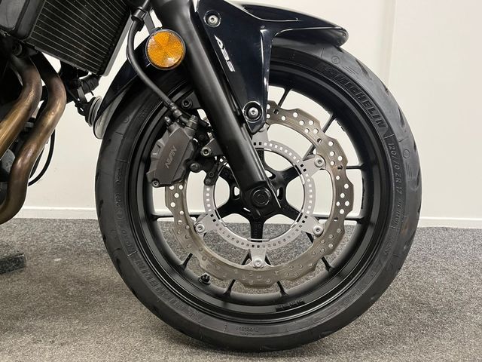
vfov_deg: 53.1
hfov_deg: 67.3
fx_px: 362
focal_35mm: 26
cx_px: 241
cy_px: 181
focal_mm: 5.1
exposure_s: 1/50
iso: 250
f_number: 1.6
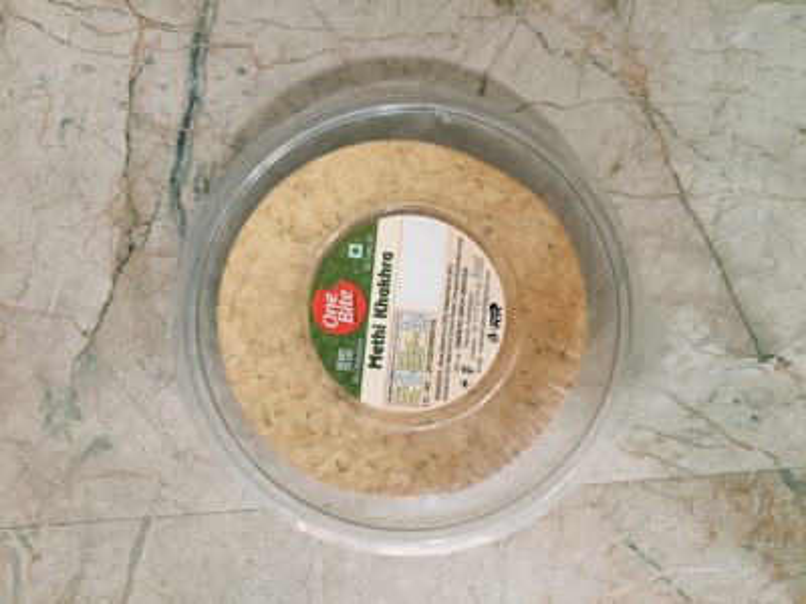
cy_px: 302
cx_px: 403
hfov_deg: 69.4
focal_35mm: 25
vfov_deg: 54.9
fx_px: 582
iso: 1000
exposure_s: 1/33.3
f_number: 1.7
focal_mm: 4.7
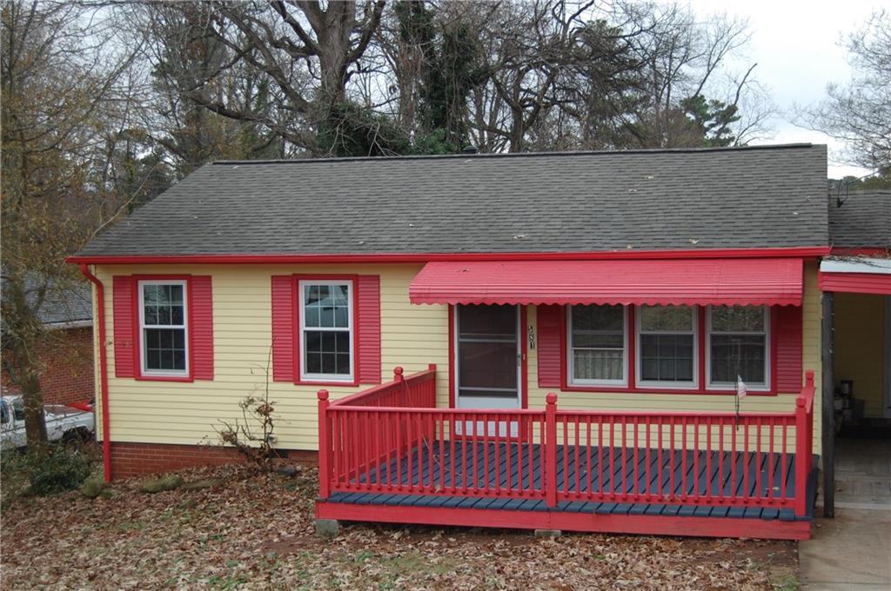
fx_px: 1186
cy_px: 296
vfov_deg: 28.0
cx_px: 446
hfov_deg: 41.2
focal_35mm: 48
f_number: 4.5
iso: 320
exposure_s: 1/500
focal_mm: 32
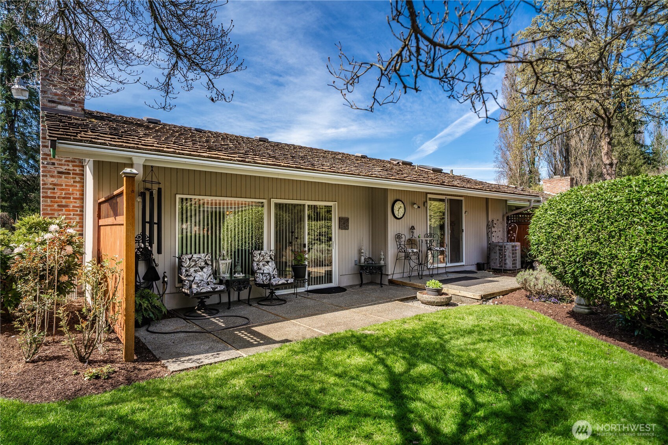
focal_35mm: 19
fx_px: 352
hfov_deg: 86.9
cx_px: 334
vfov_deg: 64.5
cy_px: 222
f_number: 6.7
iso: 100
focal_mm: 19
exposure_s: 1/125
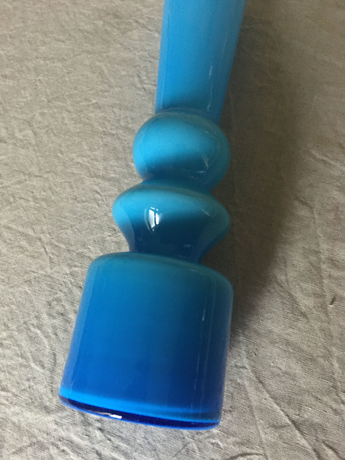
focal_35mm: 29
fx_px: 385
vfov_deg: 61.7
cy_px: 230
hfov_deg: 48.2
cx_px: 172
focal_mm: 4.15
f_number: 2.2
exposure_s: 1/17
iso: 640
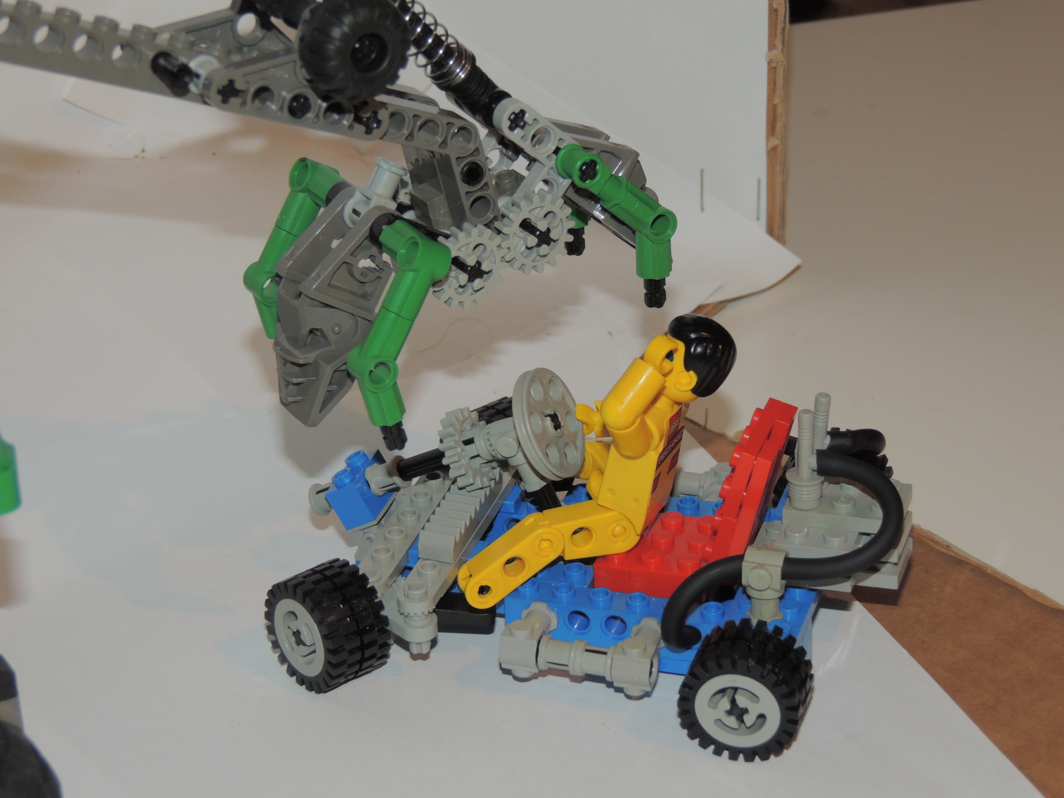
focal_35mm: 90
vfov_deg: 16.4
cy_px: 399
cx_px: 532
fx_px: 2766
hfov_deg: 21.8
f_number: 4.1
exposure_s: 1/60
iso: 200
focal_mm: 16
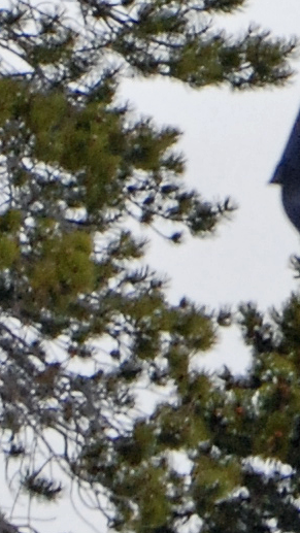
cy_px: -6
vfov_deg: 3.3
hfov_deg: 1.9
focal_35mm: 648
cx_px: 679
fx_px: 9158
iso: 500
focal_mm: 55
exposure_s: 1/2000
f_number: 8
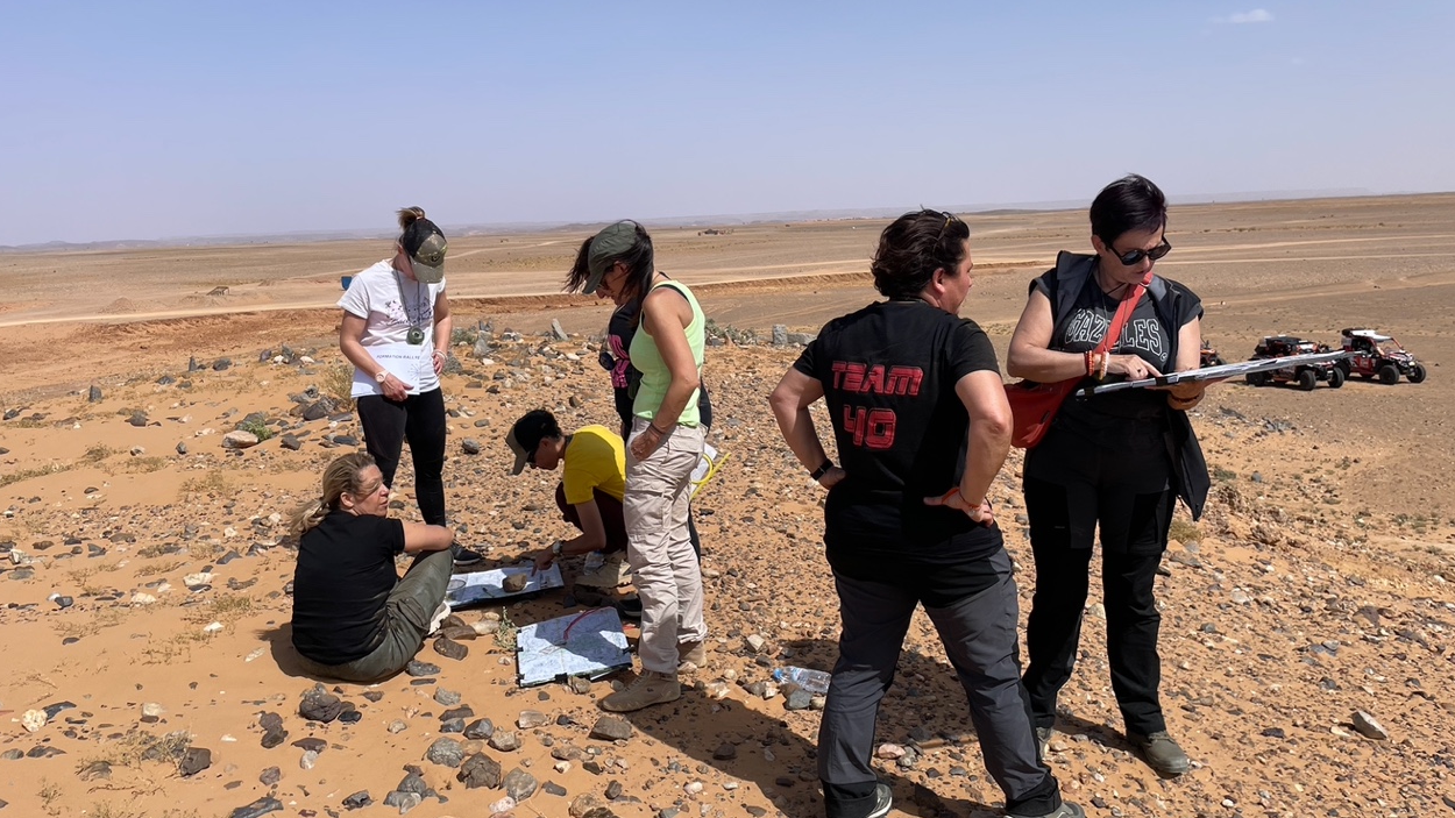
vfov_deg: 40.1
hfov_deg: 66.1
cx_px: 712
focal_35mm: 29
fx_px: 1119
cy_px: 377
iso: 32
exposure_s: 1/5291
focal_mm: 4.2
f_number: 1.6
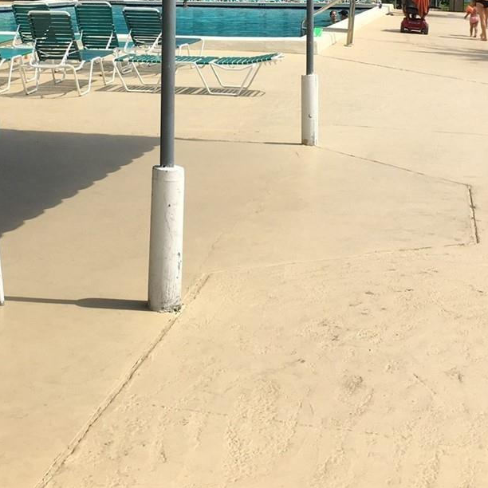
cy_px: 18
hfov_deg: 25.7
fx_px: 1069
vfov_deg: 24.7
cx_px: 189
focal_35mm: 67
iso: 25
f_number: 2.2
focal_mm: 4.15
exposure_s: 1/1748
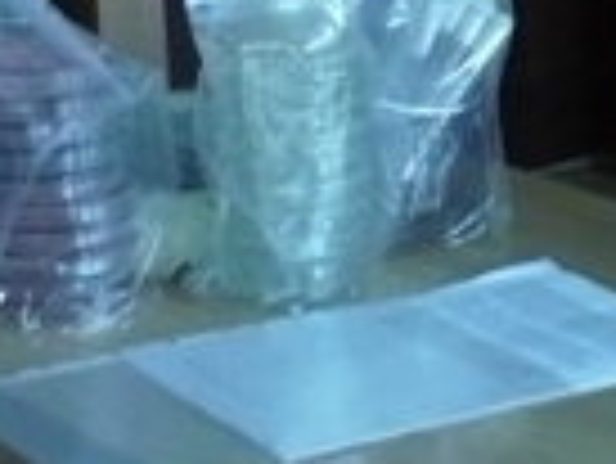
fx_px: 3081
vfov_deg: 8.2
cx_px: 746
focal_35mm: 173
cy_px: -428
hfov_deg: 11.2
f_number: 2.8
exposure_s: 1/40
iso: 400
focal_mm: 6.1
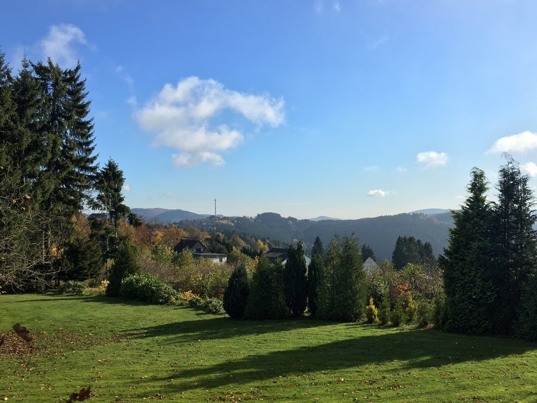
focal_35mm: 35
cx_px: 312
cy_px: 214
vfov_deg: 40.7
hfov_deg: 52.4
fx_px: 543
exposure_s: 1/1221
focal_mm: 4.15
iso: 25
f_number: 2.2
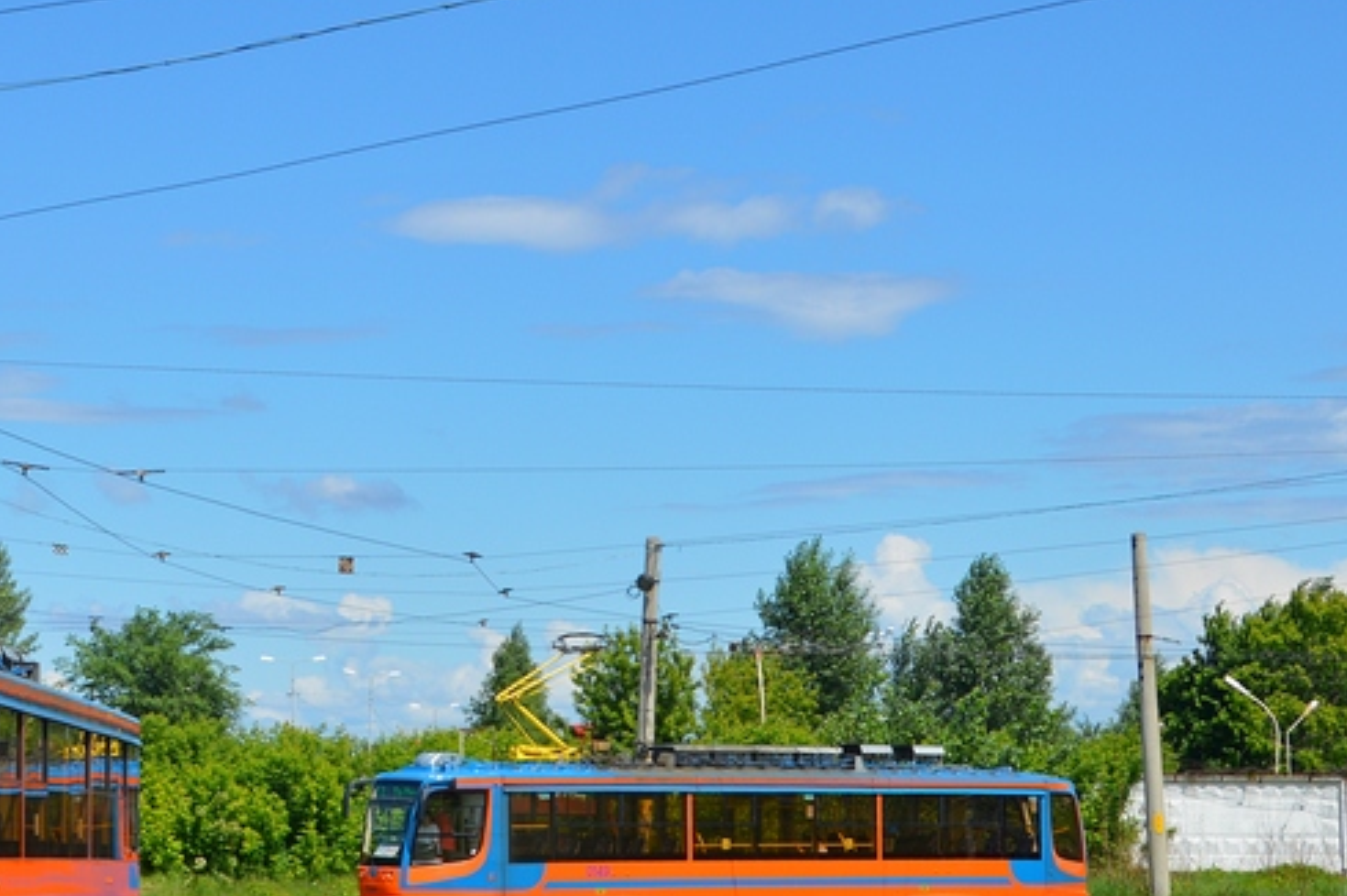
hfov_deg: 21.1
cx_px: 80
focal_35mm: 94
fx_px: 3515
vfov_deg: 14.5
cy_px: 372
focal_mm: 30
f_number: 9
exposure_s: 1/320
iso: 100
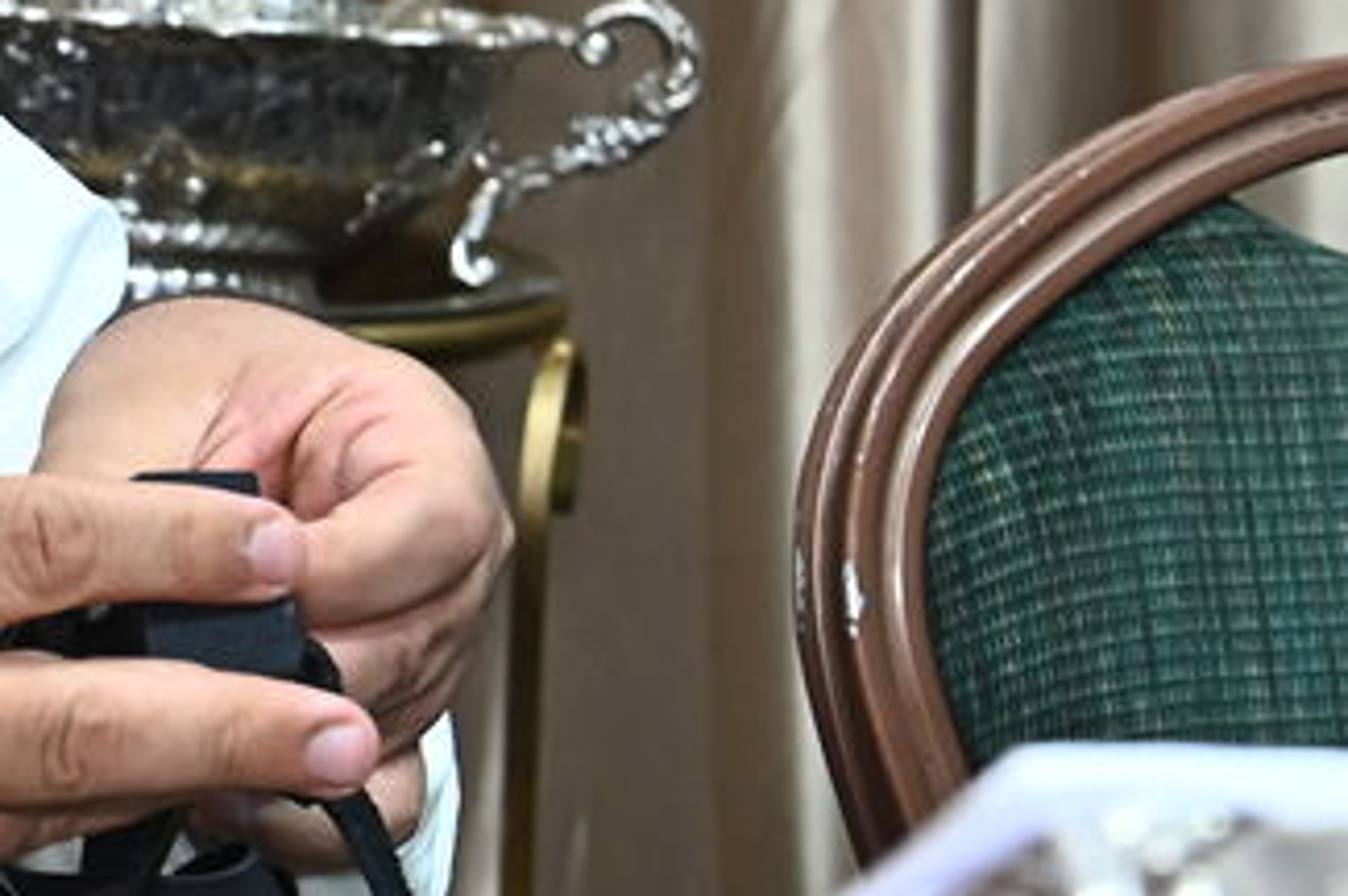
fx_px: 8865
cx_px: -1083
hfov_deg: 8.4
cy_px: -178
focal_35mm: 237
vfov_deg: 5.8
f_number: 8
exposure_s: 1/125
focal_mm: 55
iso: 1000
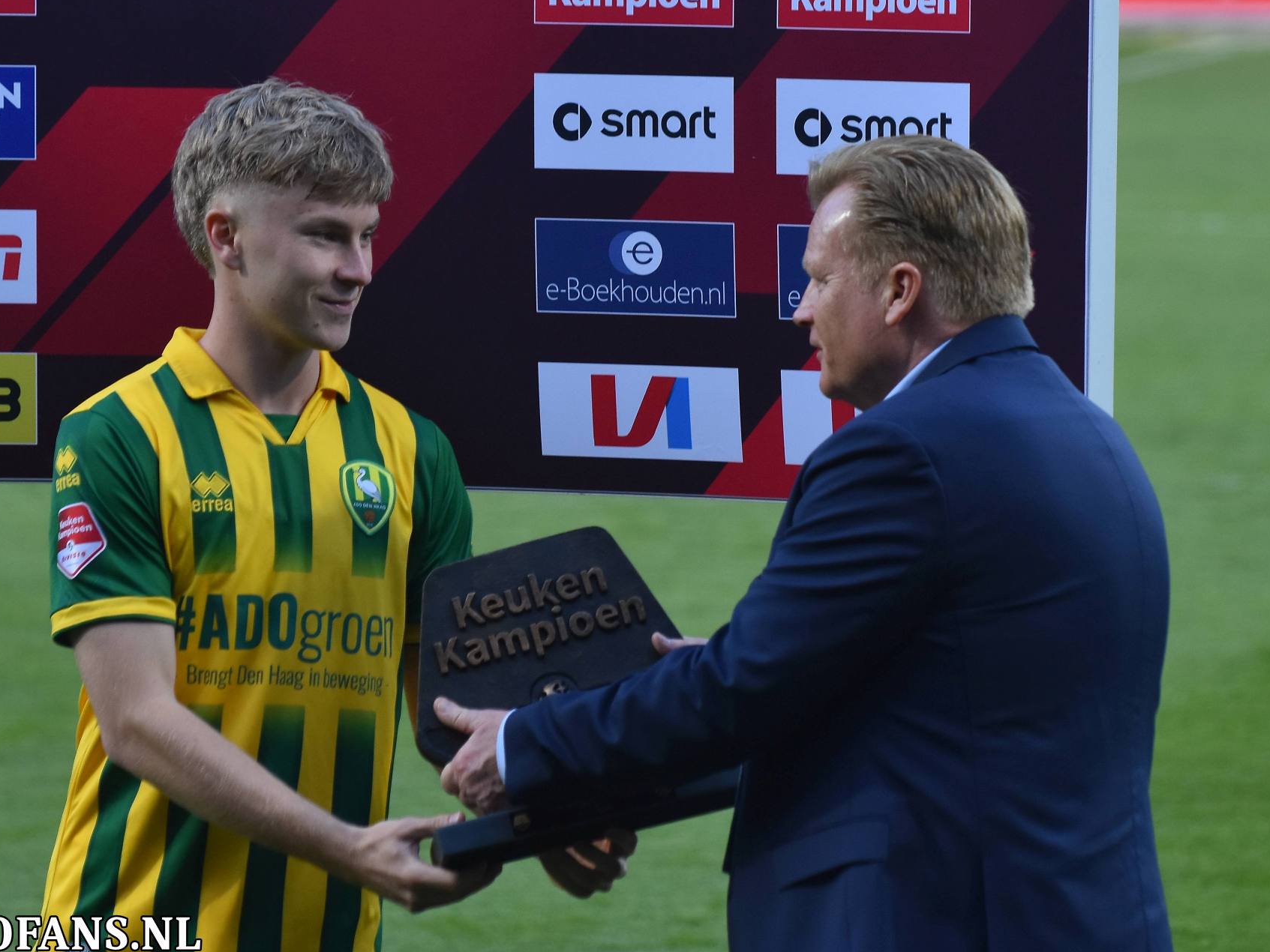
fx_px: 9303
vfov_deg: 5.9
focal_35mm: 254
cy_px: 473
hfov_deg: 7.8
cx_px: 578
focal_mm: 155
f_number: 3.5
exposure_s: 1/250
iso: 400
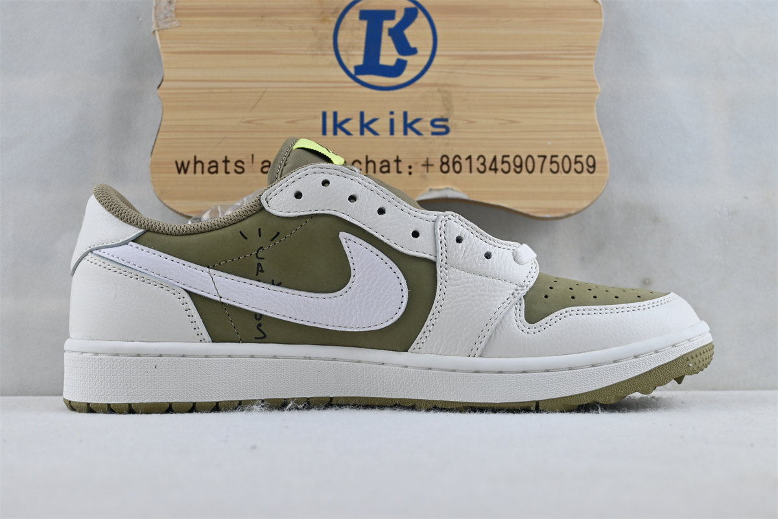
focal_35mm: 46
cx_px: 389
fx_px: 989
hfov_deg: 43.0
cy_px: 260
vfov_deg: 29.4
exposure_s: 1/60
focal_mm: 30.5
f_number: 4.8
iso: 100
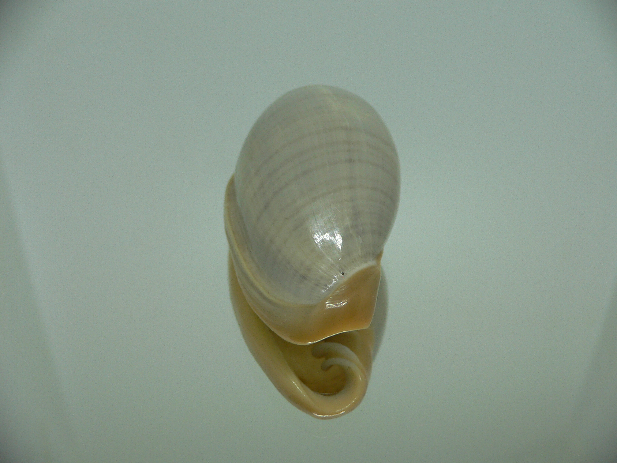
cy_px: 232
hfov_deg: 52.6
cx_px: 308
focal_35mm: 35
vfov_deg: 40.7
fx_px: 624
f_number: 2.8
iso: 100
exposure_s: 1/60
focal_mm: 4.6
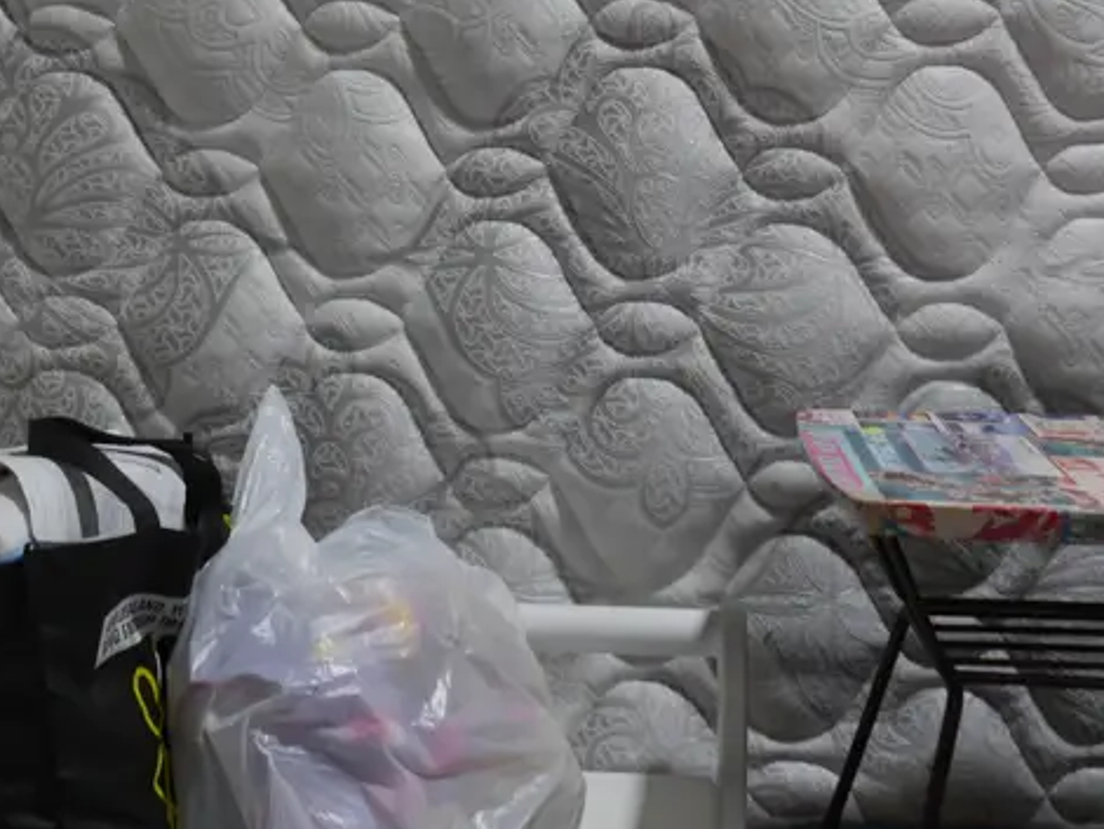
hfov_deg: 31.5
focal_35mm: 61
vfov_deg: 23.1
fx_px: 1946
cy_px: 13
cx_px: 399
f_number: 3.5
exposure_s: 1/125
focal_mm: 14
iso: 200
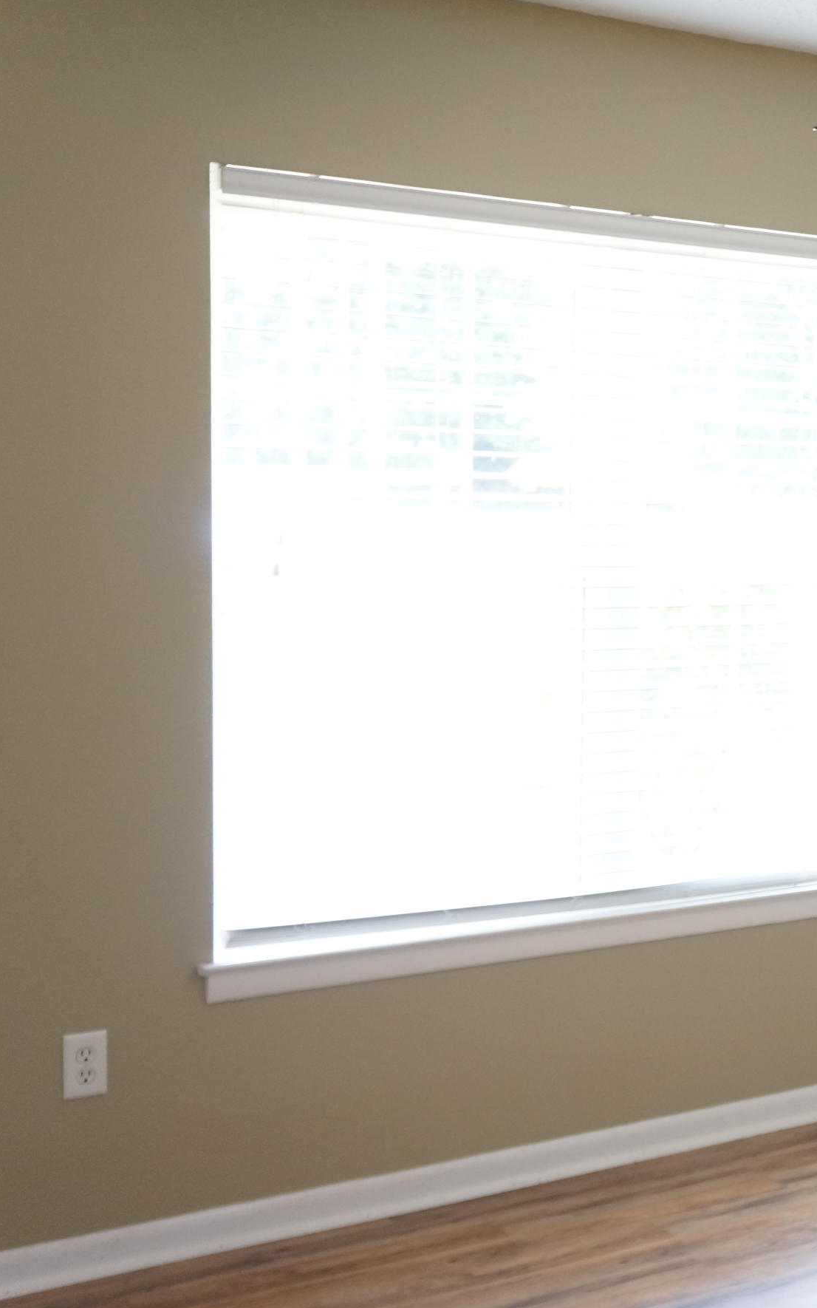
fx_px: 2031
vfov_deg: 35.7
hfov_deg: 20.5
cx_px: 1104
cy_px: 689
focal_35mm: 57
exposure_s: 1/250
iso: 2500
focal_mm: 22
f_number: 4
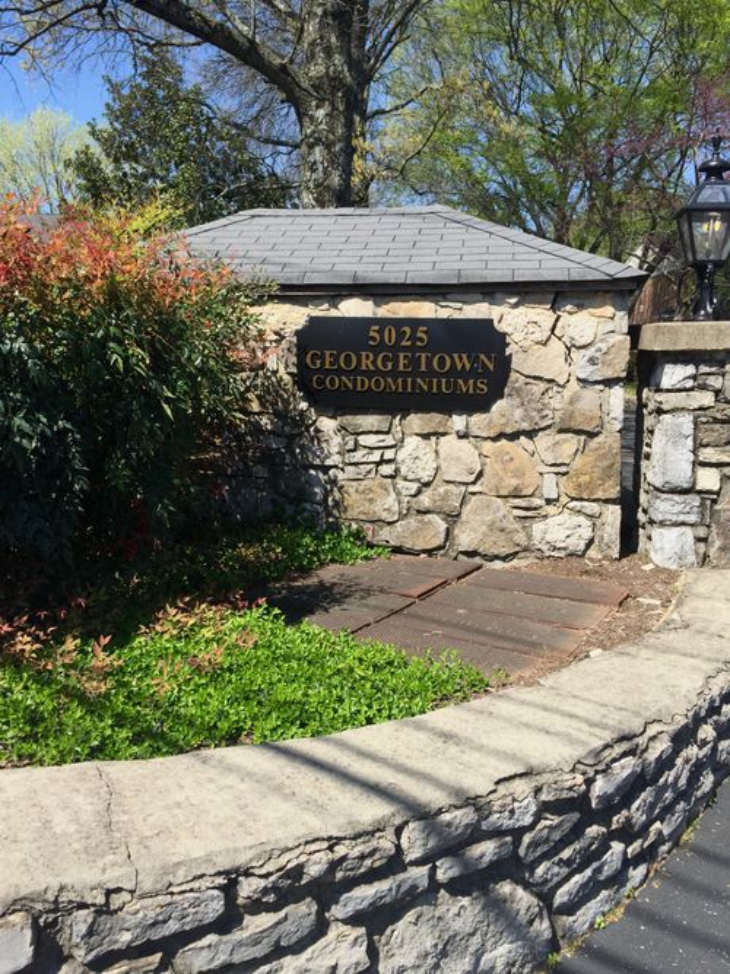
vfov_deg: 61.7
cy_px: 487
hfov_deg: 48.2
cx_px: 365
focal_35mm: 29
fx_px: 816
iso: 32
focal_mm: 4.15
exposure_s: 1/1364
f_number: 2.2
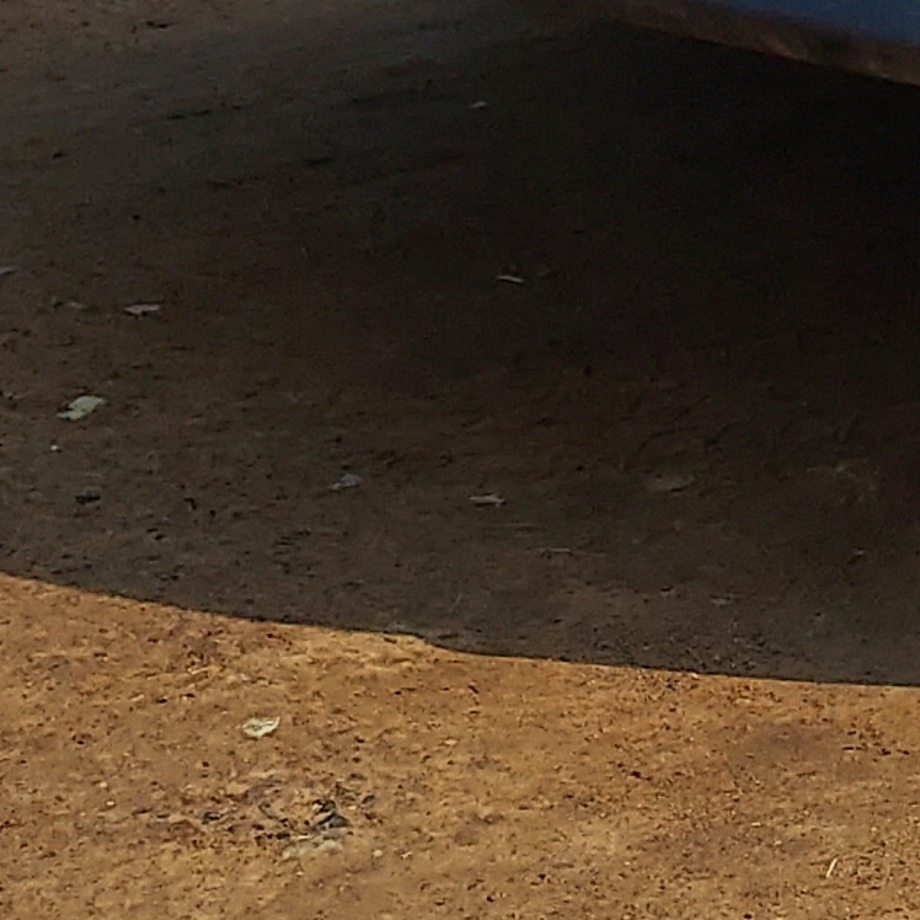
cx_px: 1778
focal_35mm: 134
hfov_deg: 11.8
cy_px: -593
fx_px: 4029
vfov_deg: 12.2
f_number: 1.8
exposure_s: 1/1739
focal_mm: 4.6
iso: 40
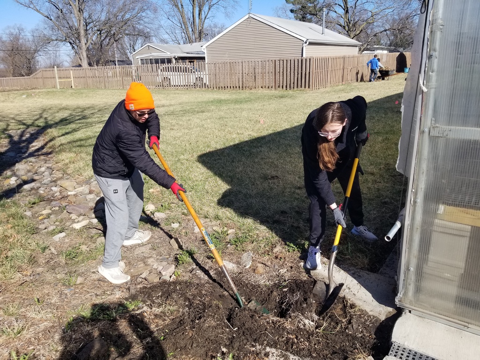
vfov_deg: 53.1
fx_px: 361
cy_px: 180
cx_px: 240
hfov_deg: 67.3
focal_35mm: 26
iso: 50
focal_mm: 4.3
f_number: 1.7
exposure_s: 1/2216
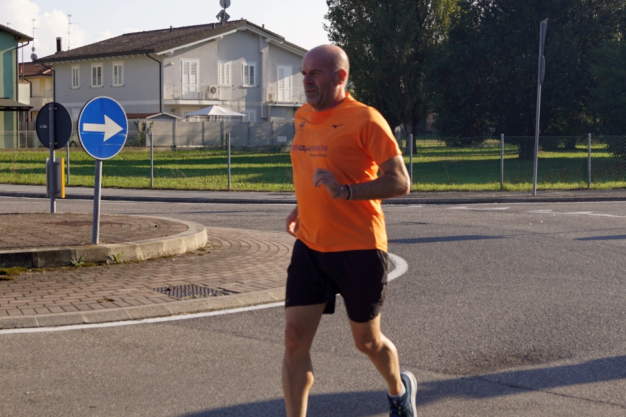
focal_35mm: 70
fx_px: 1211
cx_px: 316
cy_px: 193
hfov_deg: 29.0
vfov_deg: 19.5
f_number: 6.3
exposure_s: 1/250
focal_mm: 35
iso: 100
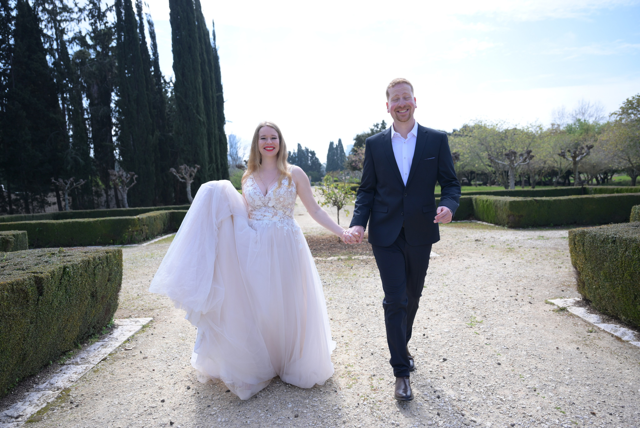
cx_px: 320
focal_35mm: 24
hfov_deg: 73.7
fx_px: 427
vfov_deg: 53.2
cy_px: 214
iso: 125
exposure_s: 1/800
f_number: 3.5
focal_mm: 24
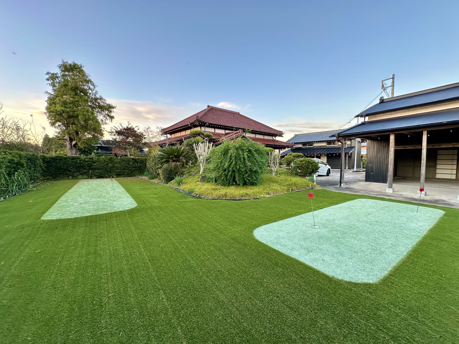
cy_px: 172
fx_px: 186
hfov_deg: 102.1
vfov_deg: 85.7
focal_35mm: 14
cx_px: 230
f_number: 2.2
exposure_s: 1/99
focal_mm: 2.22
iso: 100
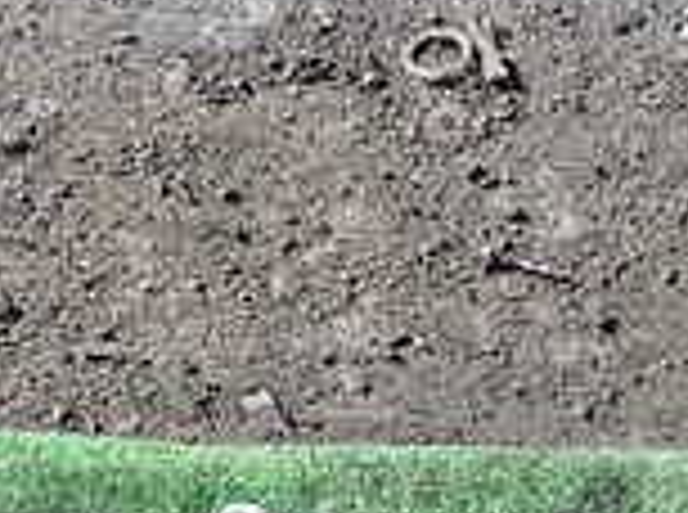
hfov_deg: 16.3
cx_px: 751
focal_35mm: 118
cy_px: 693
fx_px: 2340
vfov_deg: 12.1
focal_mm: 5.4
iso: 100
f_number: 3.2
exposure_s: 1/500
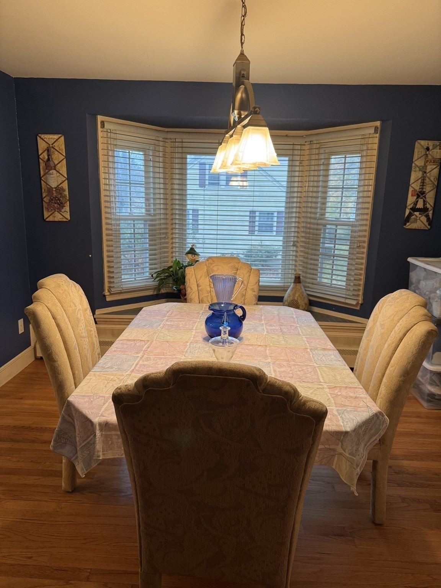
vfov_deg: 71.6
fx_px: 408
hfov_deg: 56.8
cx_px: 220
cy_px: 294
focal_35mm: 24
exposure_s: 1/60
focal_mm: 6.76
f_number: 1.78
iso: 160
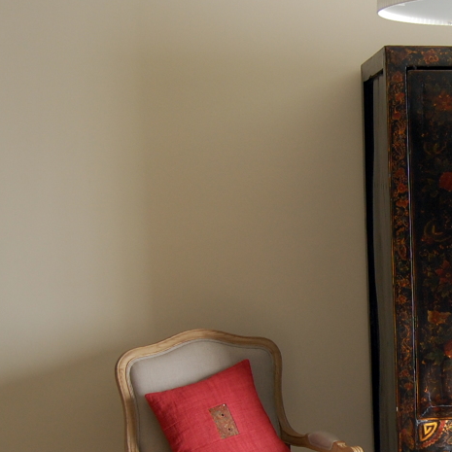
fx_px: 1259
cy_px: 331
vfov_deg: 20.2
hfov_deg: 19.4
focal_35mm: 85
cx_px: 517
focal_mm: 23
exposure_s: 1/80
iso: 400
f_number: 4.5
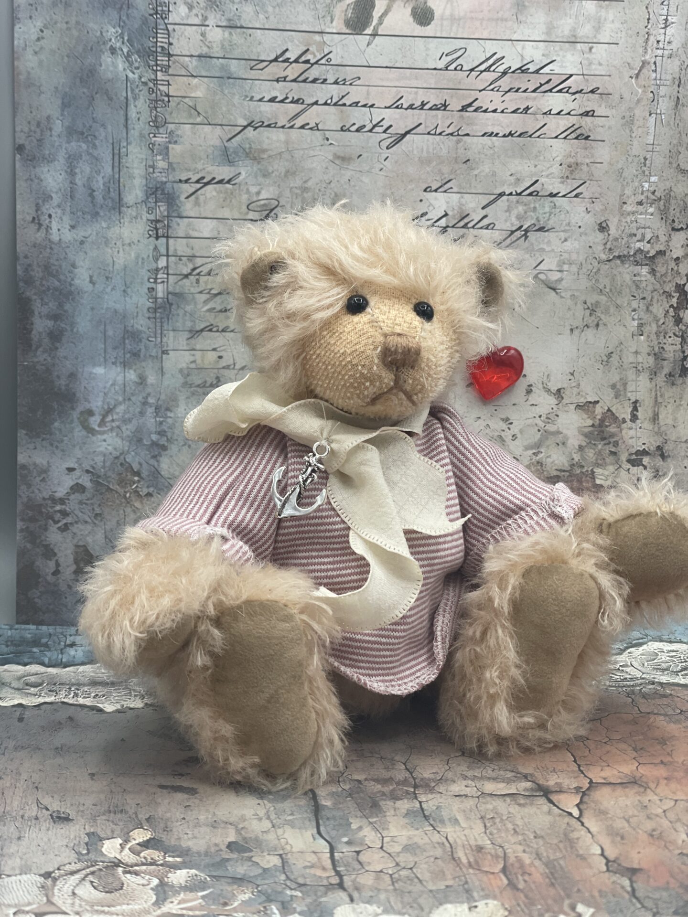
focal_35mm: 52
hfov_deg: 28.0
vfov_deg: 36.8
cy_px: 458
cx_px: 344
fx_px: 1378
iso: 50
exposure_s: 1/122
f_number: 2
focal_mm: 6
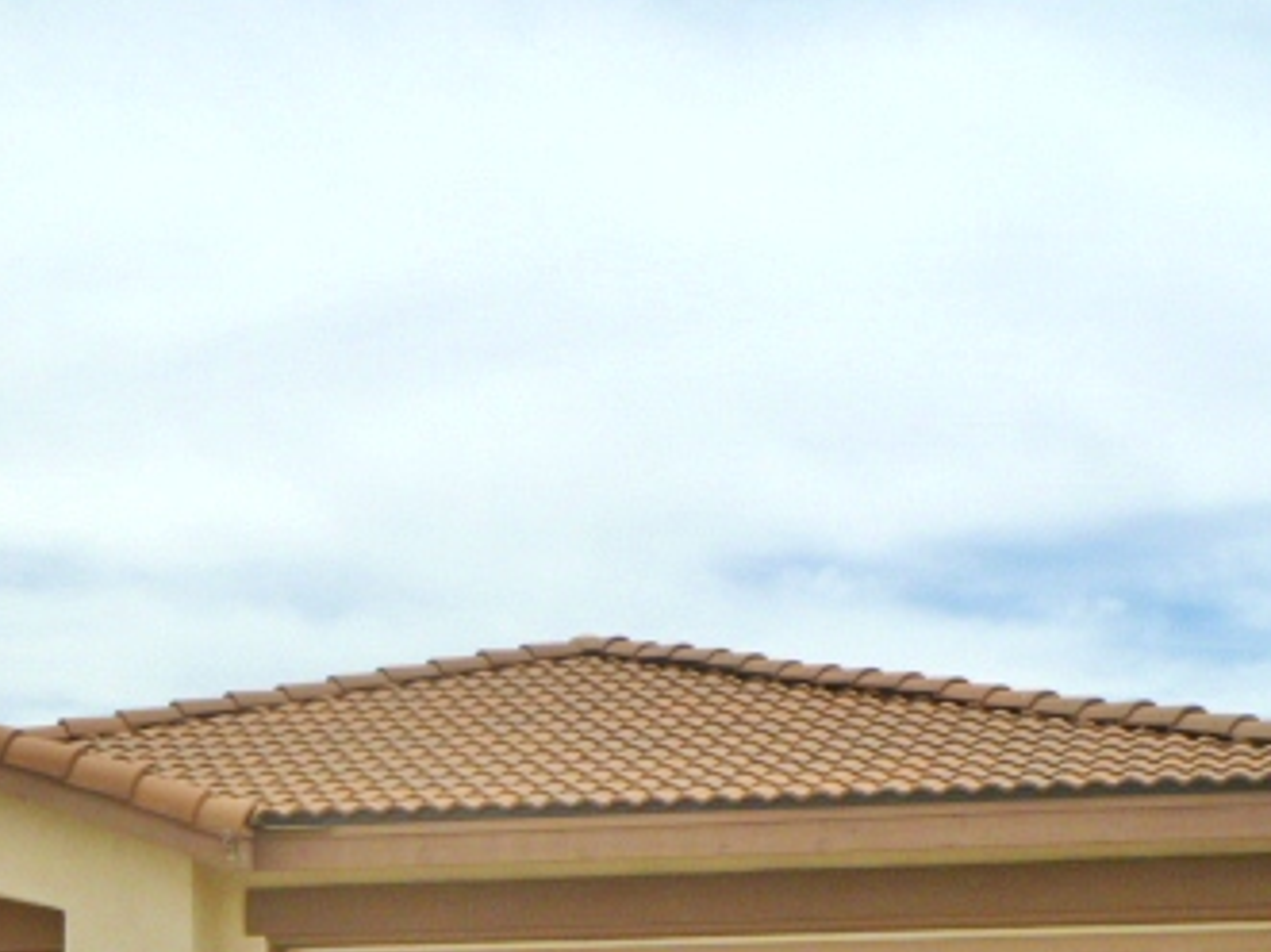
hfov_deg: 22.8
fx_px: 3120
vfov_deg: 17.2
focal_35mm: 85
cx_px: 338
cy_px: 810
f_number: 11
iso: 80
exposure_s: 1/125
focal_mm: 7.9
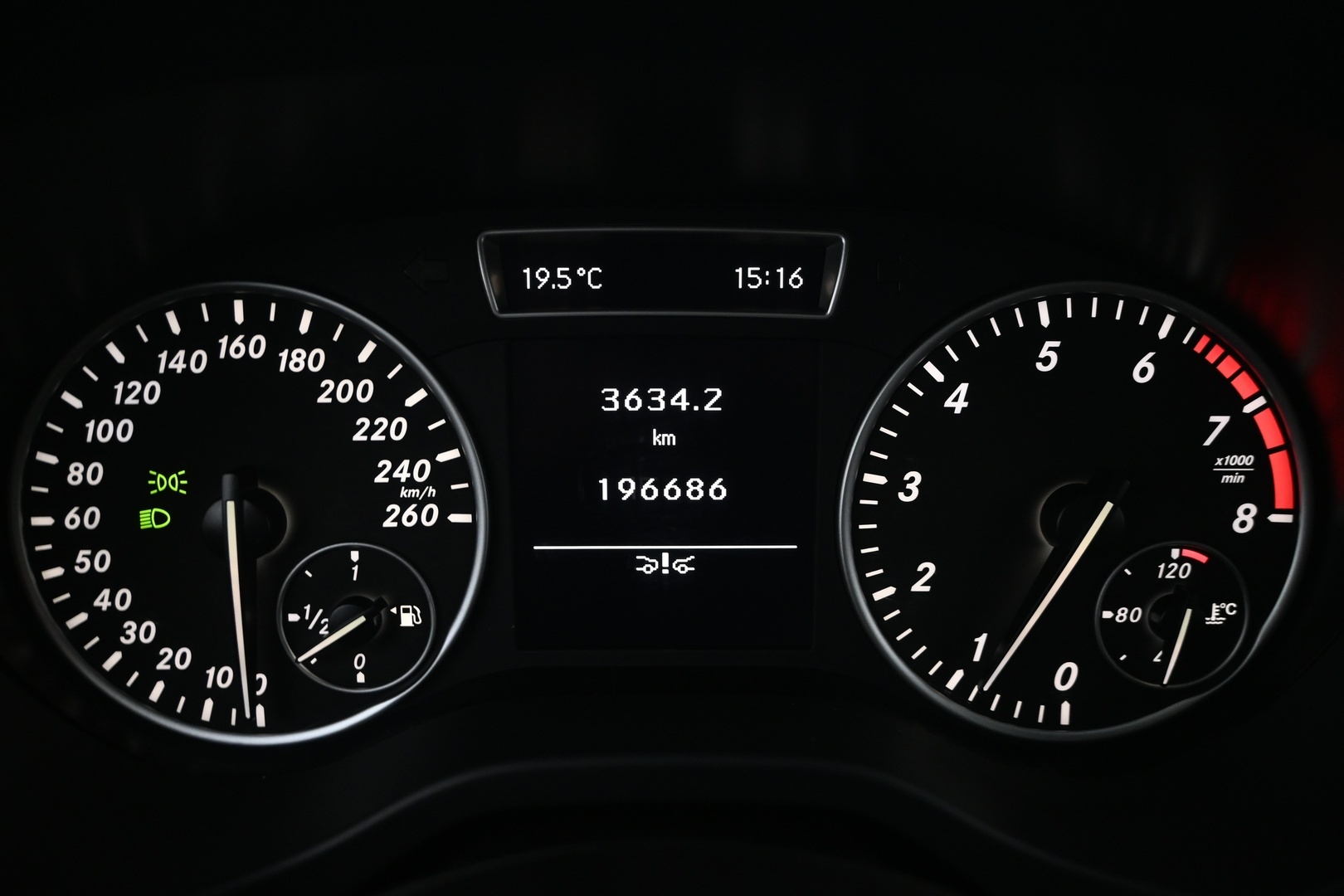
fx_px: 1148
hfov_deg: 60.7
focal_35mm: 31
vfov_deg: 42.6
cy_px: 448
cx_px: 672
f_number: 3.8
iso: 1600
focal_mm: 20.5
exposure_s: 1/13
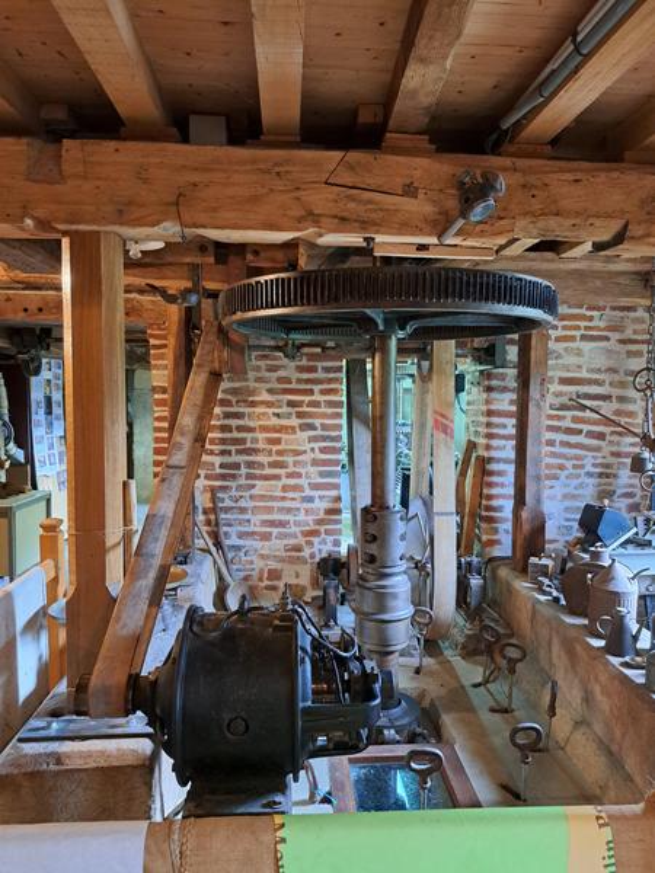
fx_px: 606
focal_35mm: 24
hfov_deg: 56.8
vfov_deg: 71.6
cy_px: 436
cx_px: 328
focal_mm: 5.23
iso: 640
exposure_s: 1/25
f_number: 1.8
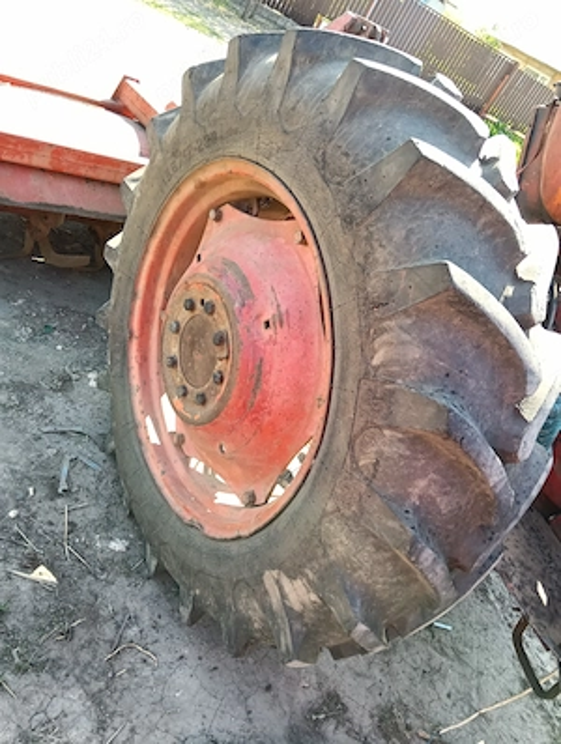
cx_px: 280
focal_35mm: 27
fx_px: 582
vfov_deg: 65.2
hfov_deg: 51.5
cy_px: 372
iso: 80
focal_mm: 3.98
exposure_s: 1/100
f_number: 1.8
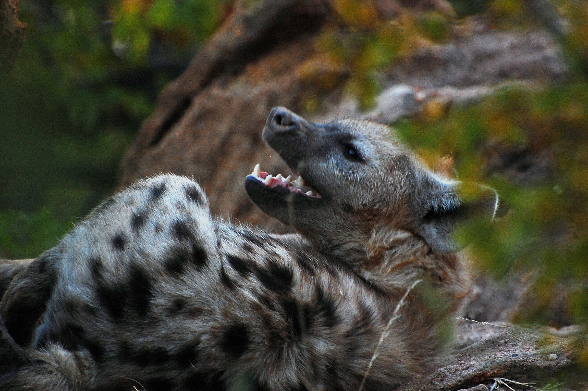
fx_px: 7342
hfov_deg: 4.6
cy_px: 196
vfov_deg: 3.0
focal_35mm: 450
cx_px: 294
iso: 400
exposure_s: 1/40
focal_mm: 300
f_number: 5.6
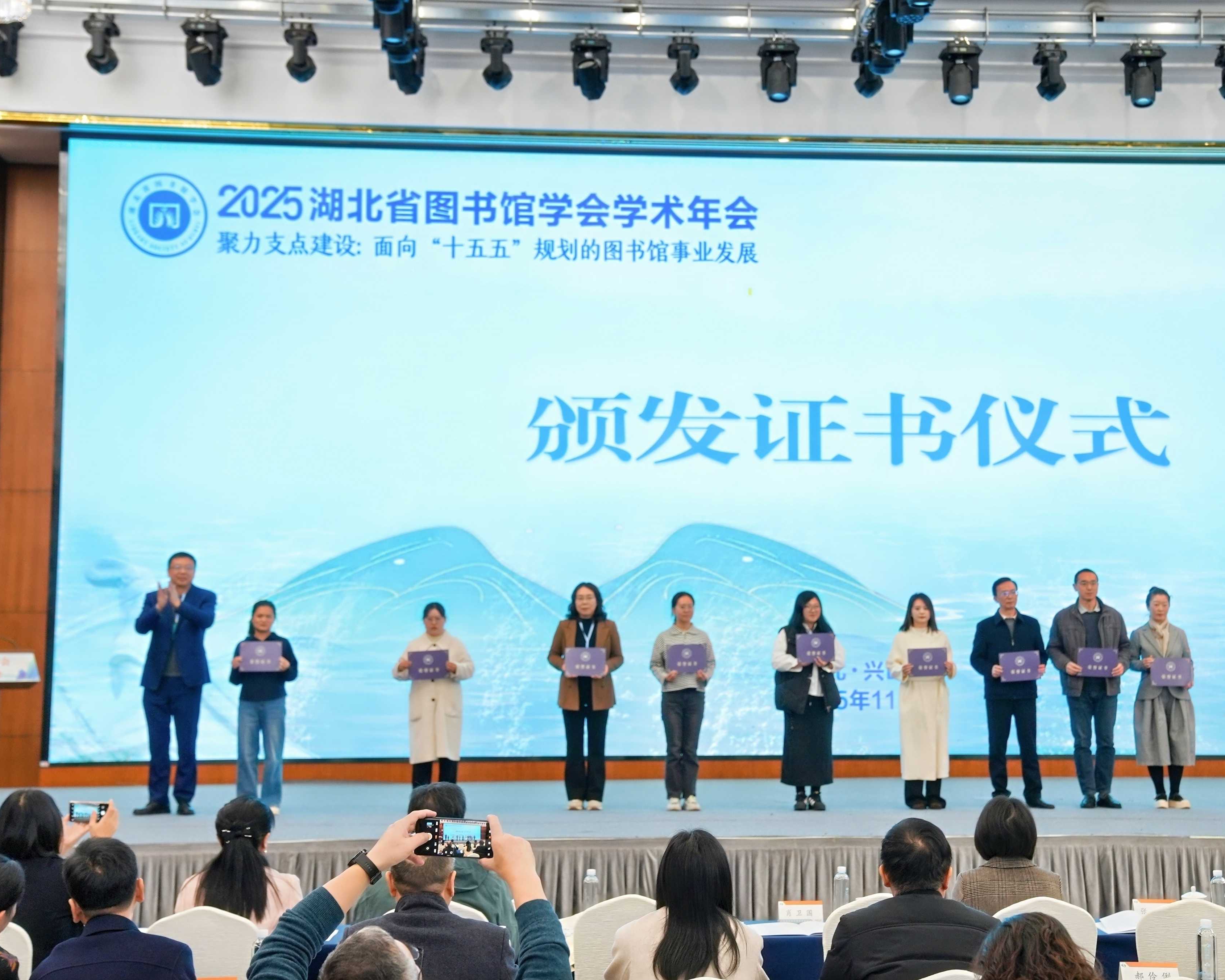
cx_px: 688
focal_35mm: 50
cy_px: 494
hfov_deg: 37.3
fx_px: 1813
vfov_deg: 30.3
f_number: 4
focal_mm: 44
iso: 400
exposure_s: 1/60
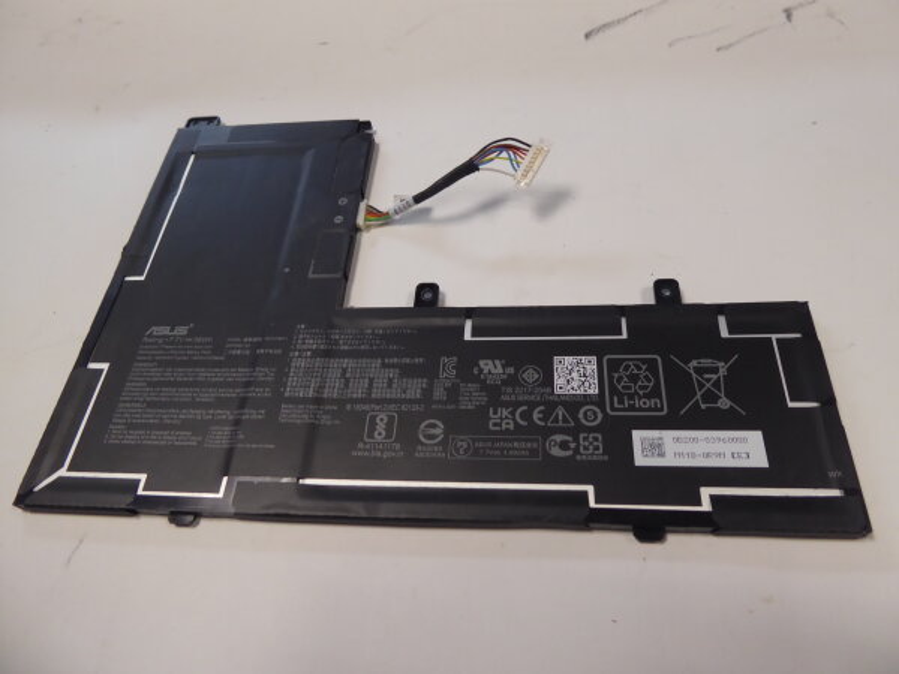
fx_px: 649
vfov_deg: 54.9
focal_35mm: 25
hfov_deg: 69.4
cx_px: 450
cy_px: 337
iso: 250
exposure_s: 1/60
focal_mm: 4.3
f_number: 3.3
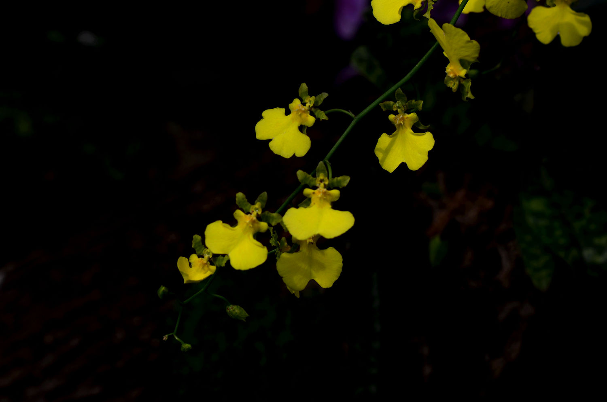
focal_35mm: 158
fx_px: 2651
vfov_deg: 8.7
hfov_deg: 13.1
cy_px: 201
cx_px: 304
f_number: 5.6
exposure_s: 1/125
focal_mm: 105
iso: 200
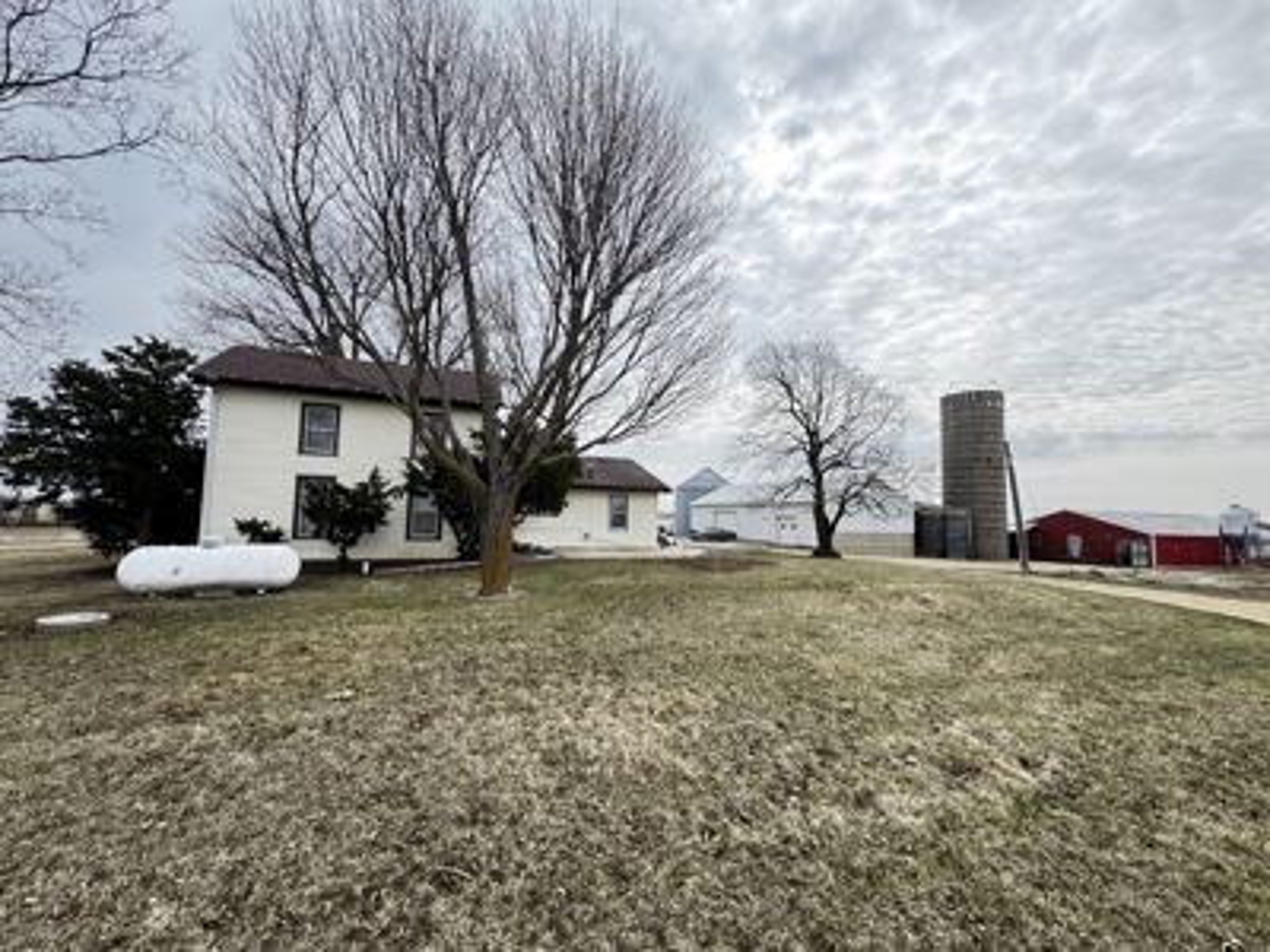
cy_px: 476
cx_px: 635
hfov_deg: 102.1
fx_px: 514
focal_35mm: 14
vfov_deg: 85.7
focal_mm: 2.22
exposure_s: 1/337
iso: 40
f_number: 2.2
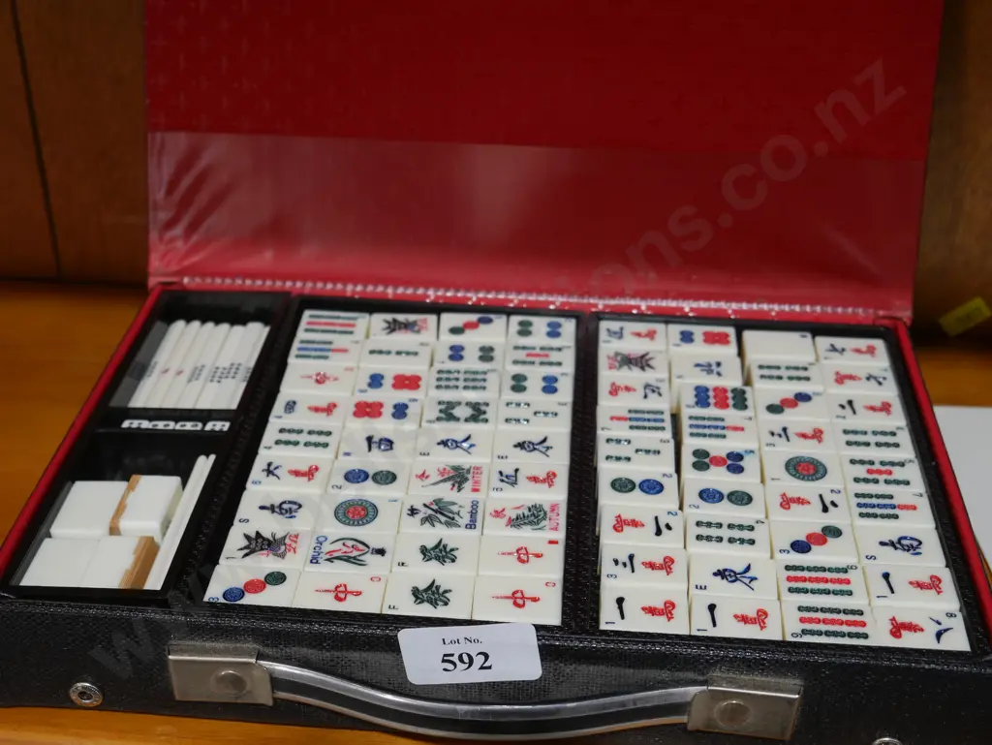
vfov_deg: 29.1
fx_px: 1434
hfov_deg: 38.2
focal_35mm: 50
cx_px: 496
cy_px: 372
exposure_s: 1/60
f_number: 5.3
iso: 400
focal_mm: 25
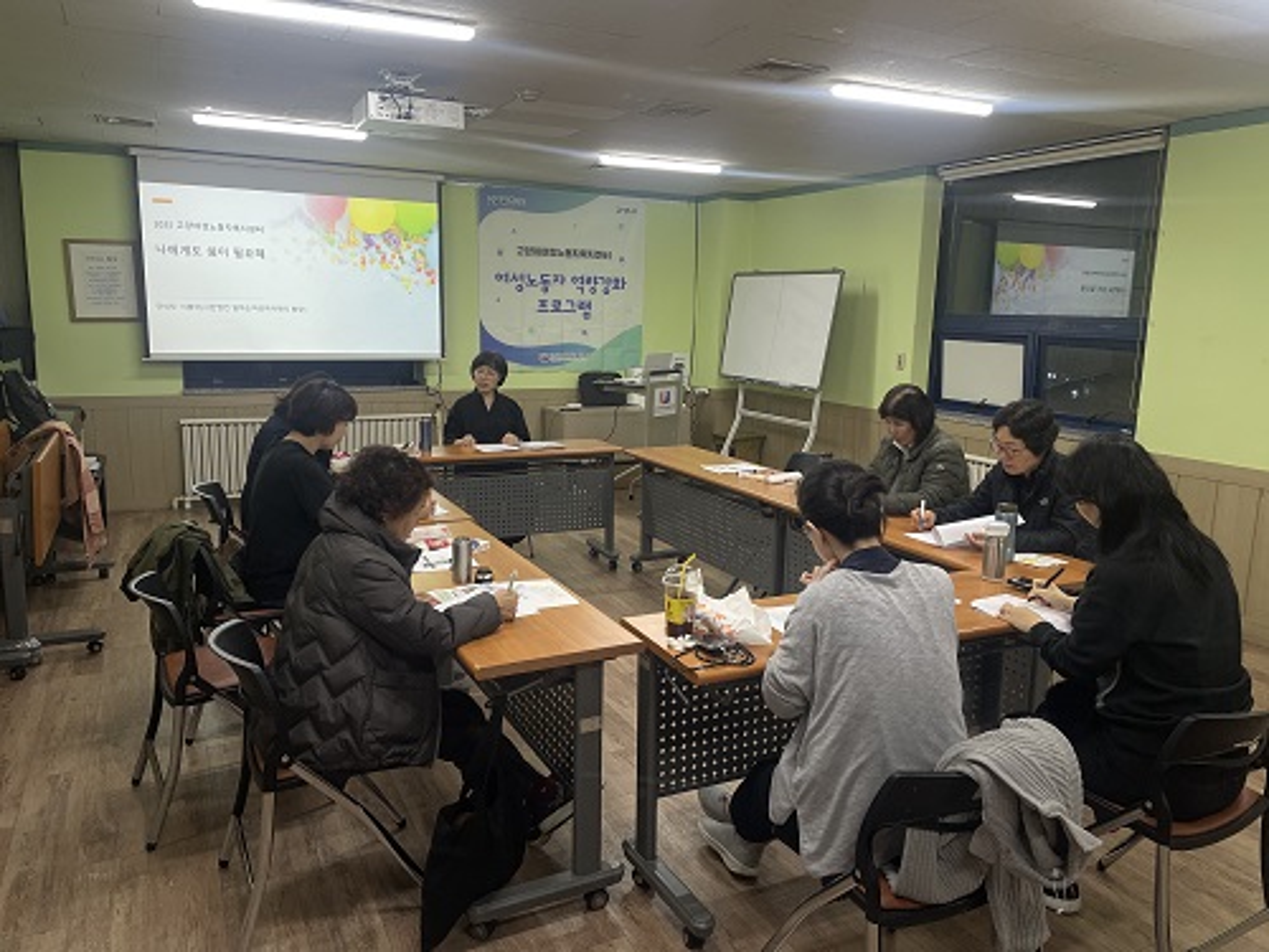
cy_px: 476
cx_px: 634
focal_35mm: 26
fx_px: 953
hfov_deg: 67.3
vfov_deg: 53.1
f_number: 1.6
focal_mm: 4.2
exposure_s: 1/120
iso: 80
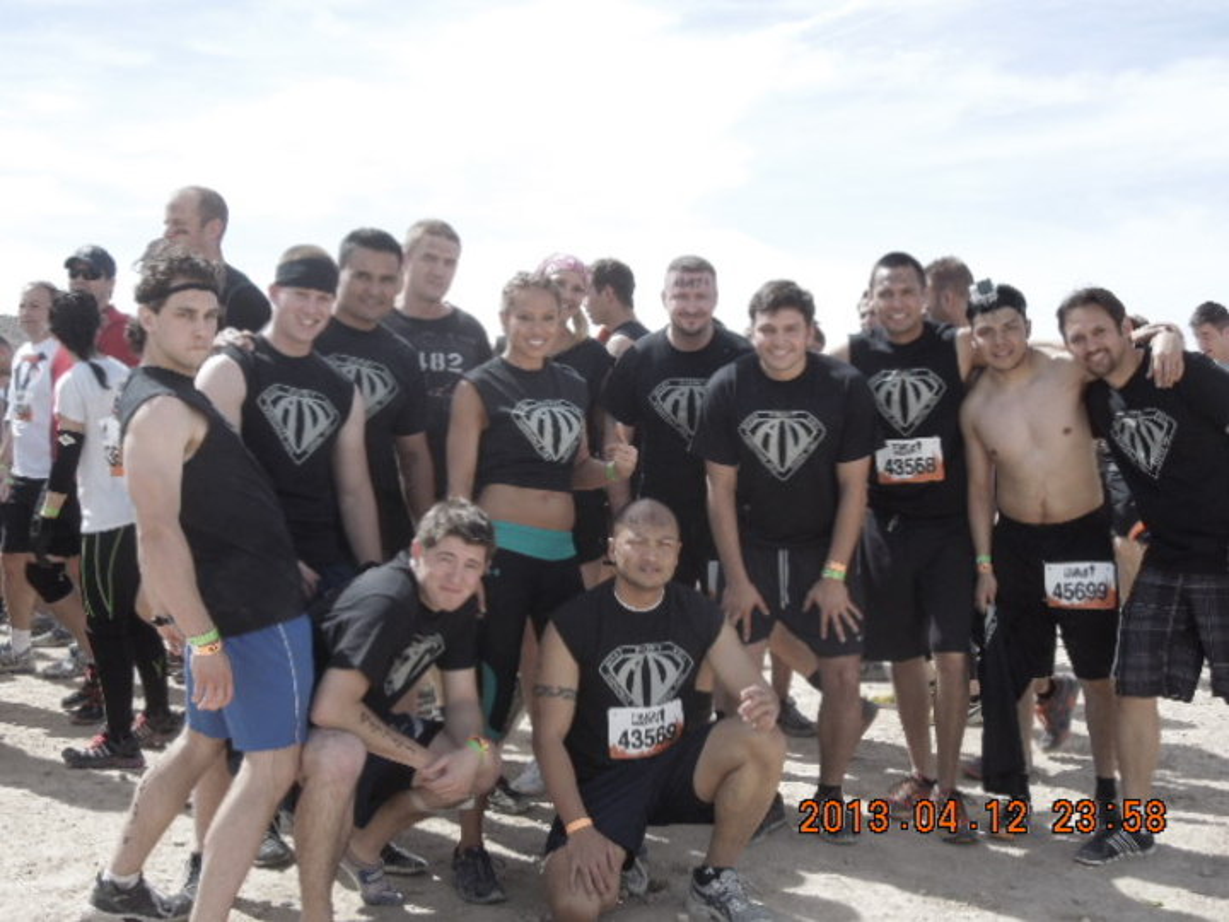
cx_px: 614
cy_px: 461
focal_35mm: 48
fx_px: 1704
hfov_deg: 39.7
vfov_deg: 30.3
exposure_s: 1/500
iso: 100
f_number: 4
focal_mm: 8.7
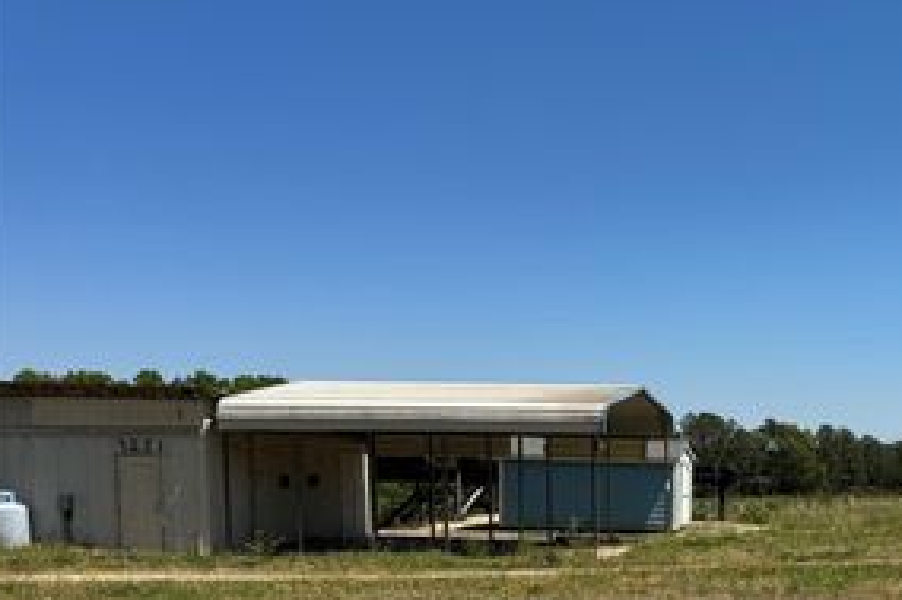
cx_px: 778
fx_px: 1102
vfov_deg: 29.2
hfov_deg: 41.6
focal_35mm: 44
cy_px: 541
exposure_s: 1/5348
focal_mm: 6.76
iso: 80
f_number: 1.78
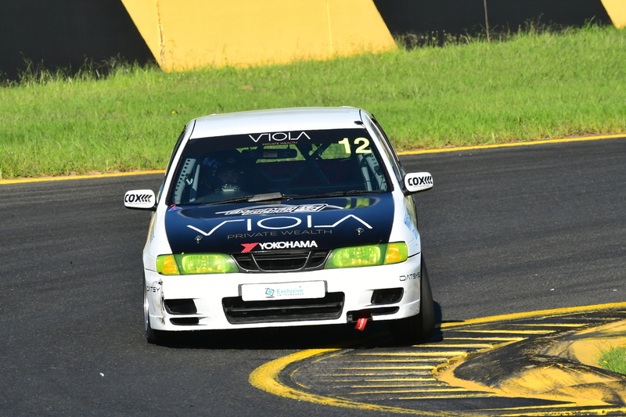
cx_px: 313
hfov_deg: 3.8
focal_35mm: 540
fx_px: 9387
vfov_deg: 2.5
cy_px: 208
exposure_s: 1/640
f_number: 11
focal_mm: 360
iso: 500
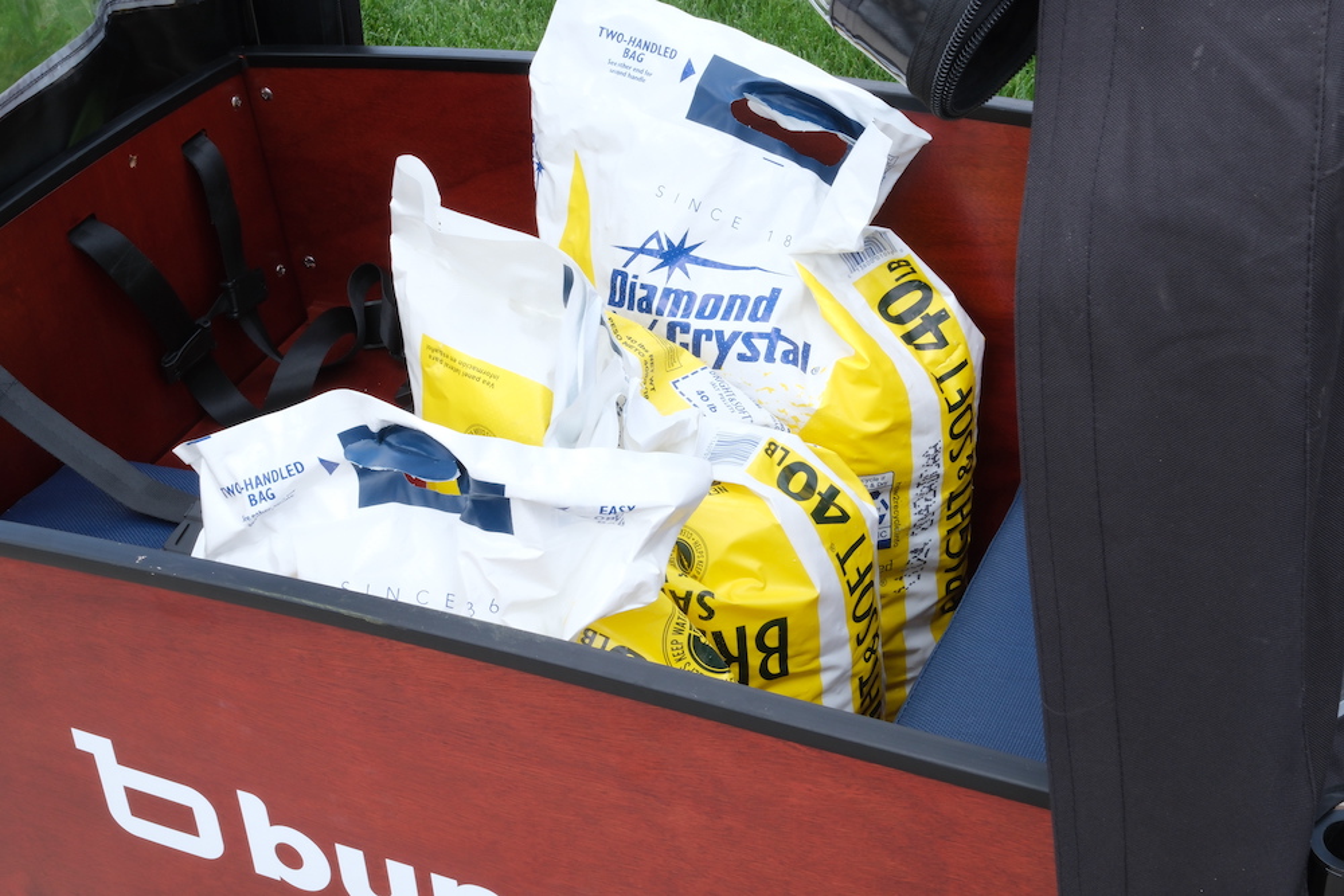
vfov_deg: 29.9
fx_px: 1680
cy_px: 448
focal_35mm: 45
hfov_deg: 43.6
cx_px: 672
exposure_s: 1/34
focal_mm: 30
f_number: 20
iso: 400
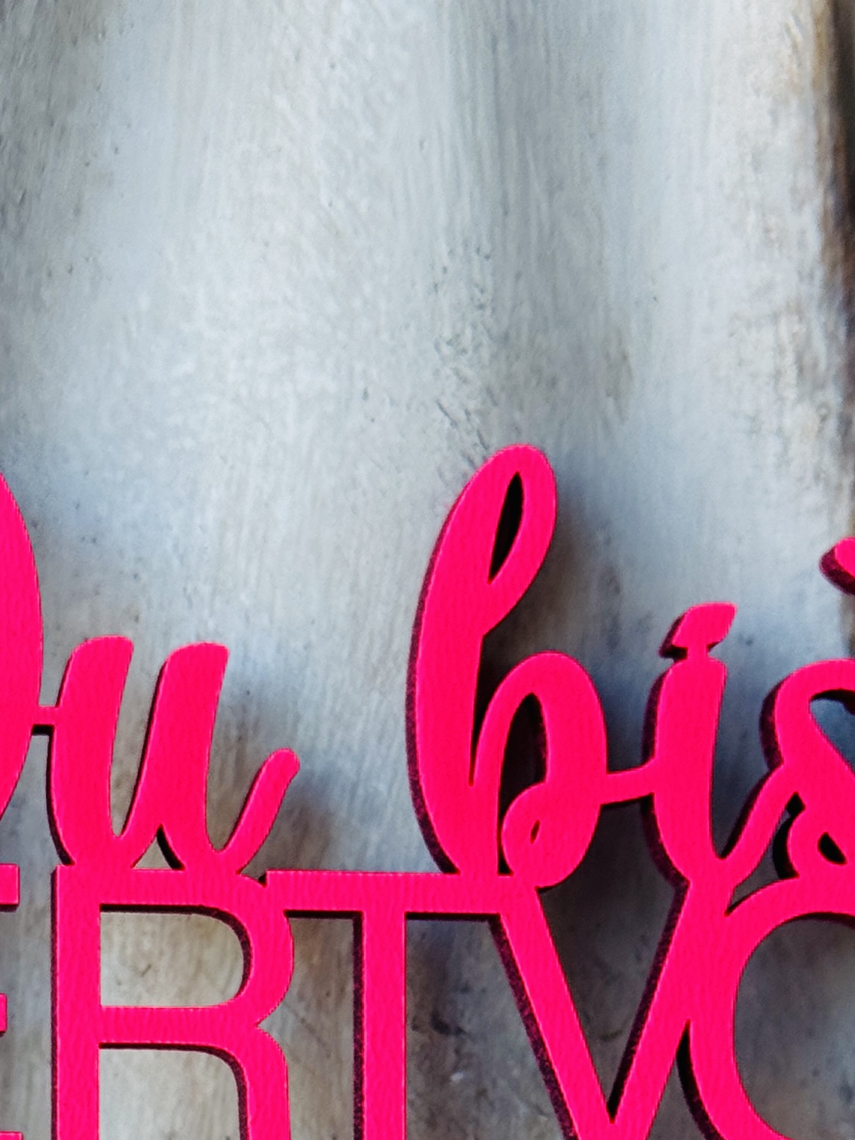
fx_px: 4215
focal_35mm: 128
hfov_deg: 11.6
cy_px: 1335
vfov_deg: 14.9
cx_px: 372
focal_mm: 6.76
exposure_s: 1/172
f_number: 1.78
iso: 64
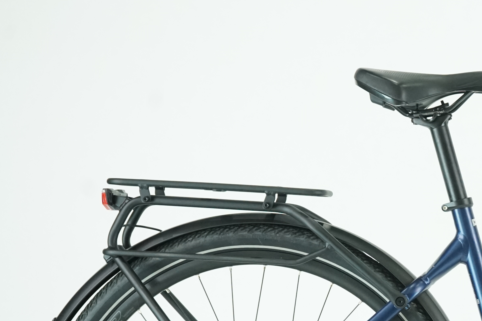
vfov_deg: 9.5
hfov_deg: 13.9
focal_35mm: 143
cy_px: 289
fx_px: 1914
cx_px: 580
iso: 2500
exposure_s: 1/200
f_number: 5.6
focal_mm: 57
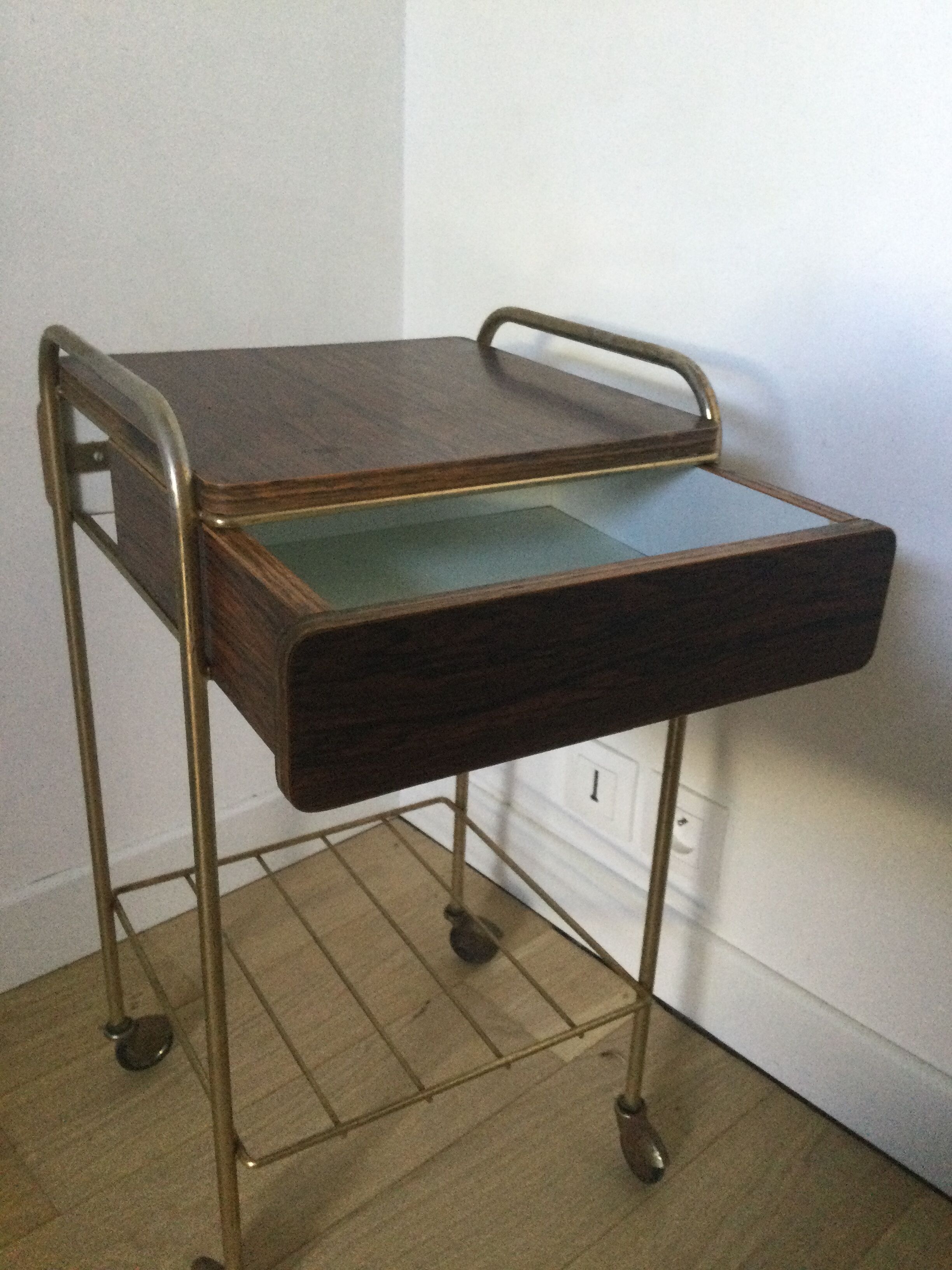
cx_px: 476
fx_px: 1137
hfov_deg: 45.4
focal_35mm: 31
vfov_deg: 58.4
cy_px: 635
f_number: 2.4
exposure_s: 1/33
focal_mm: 3.3
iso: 200
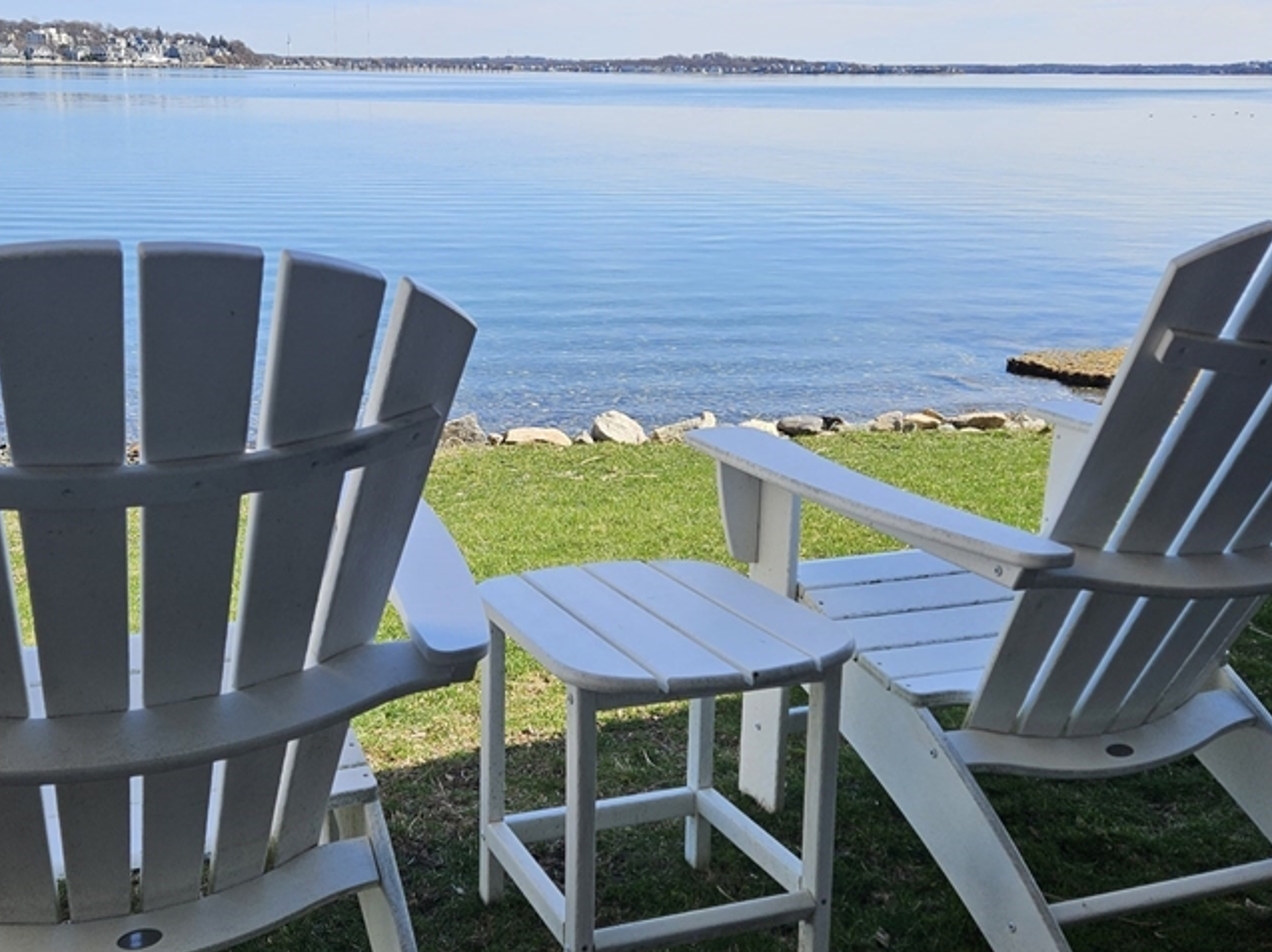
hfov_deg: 50.1
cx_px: 561
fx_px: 1359
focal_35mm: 37
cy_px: 511
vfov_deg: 38.6
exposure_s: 1/1354
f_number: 1.8
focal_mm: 5.4
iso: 25
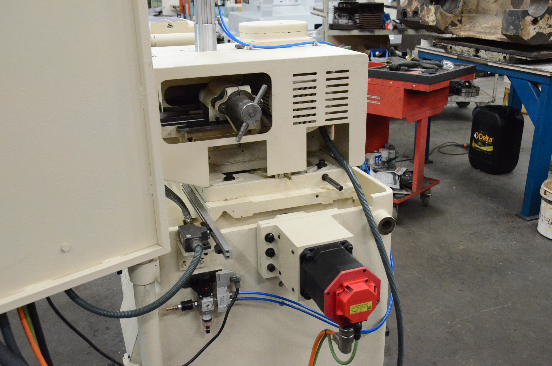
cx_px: 276
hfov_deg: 53.2
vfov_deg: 36.7
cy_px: 183
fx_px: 551
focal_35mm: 36
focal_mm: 24
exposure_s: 1/125
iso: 6400
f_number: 5.6
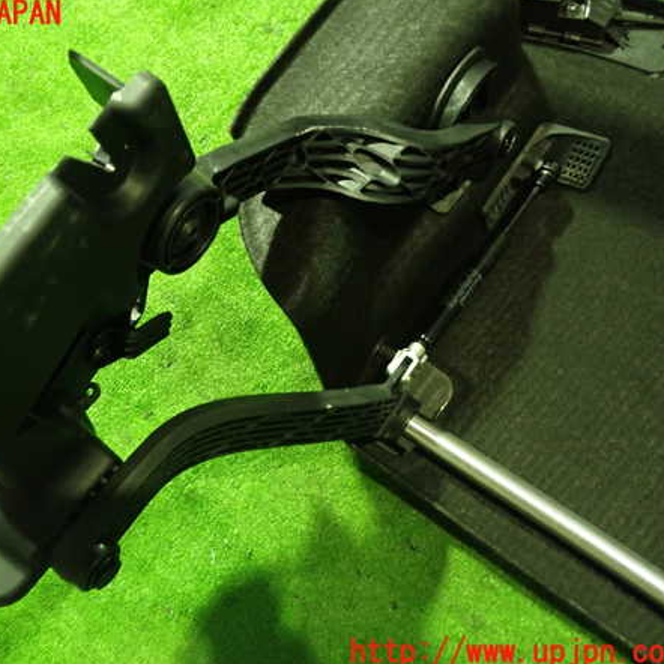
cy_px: 334
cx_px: 239
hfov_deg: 45.6
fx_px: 781
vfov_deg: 46.0
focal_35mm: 36
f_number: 2.3
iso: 800
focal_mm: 5.4
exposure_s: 1/20
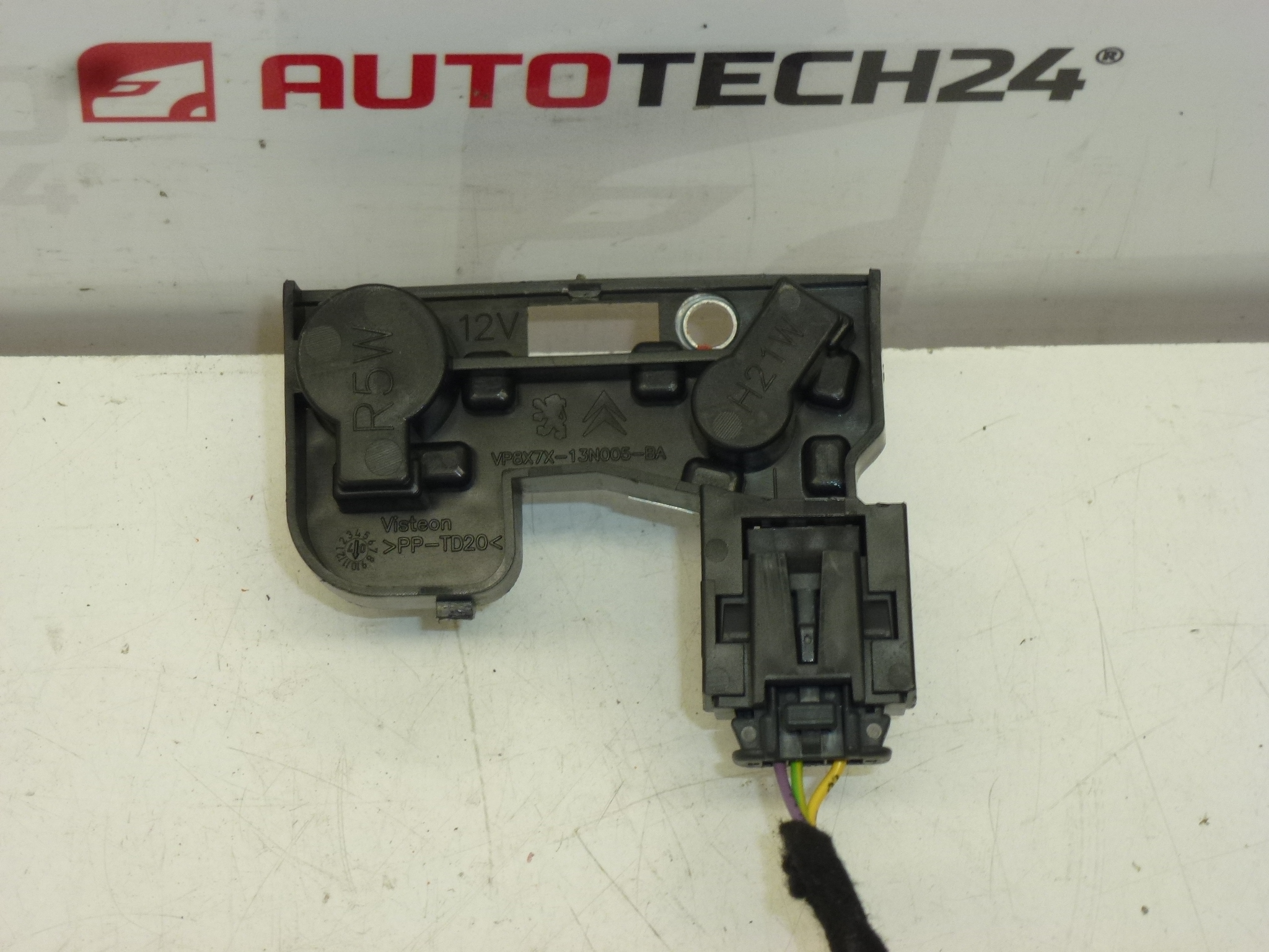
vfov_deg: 18.0
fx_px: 3006
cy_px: 476
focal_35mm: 82
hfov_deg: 23.8
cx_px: 634
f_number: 4.8
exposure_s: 1/60
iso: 200
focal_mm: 14.8
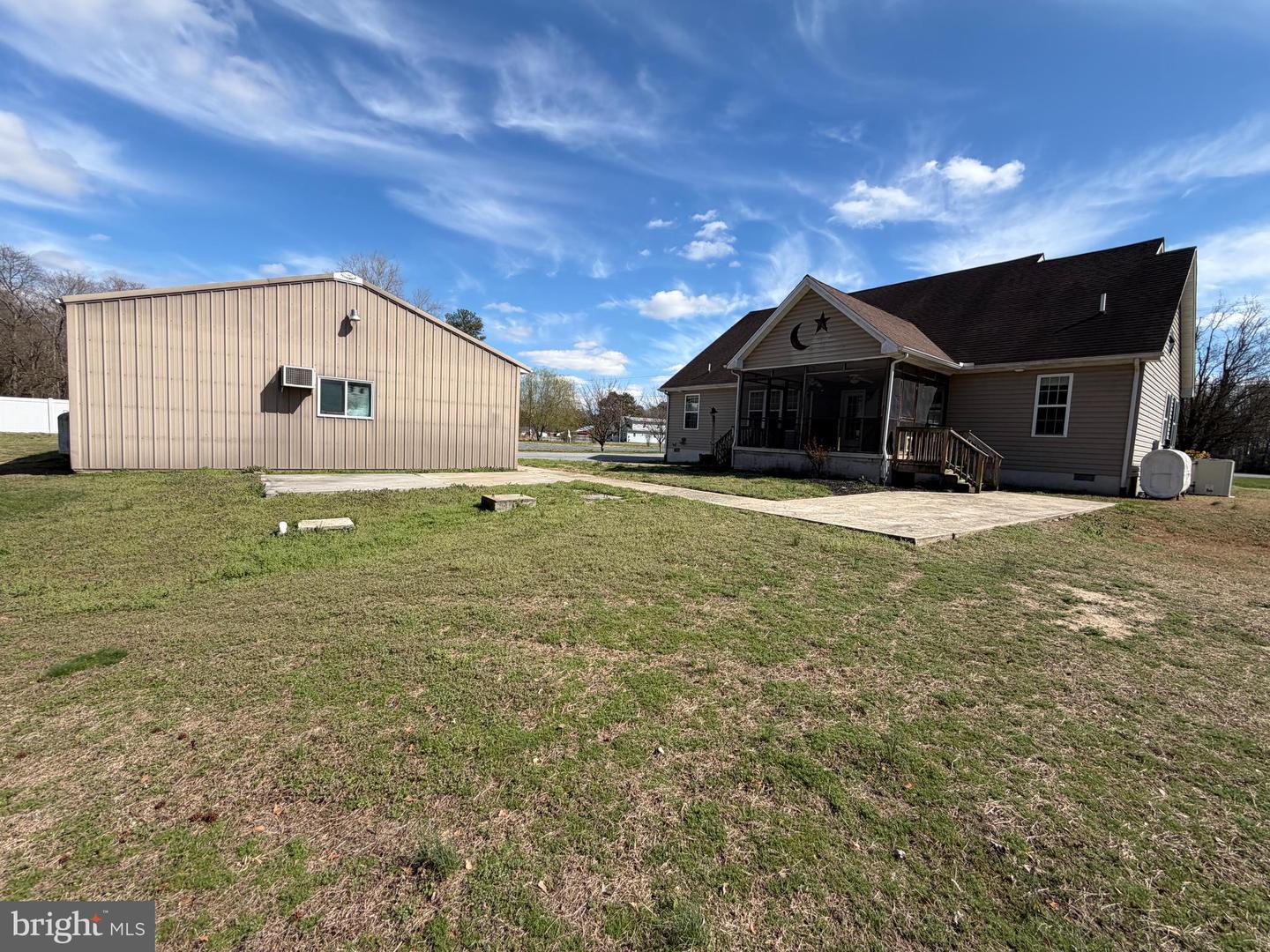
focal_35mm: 14
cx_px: 635
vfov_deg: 85.7
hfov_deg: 102.1
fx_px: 514
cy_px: 476
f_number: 2.2
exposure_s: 1/770
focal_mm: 2.22
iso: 25
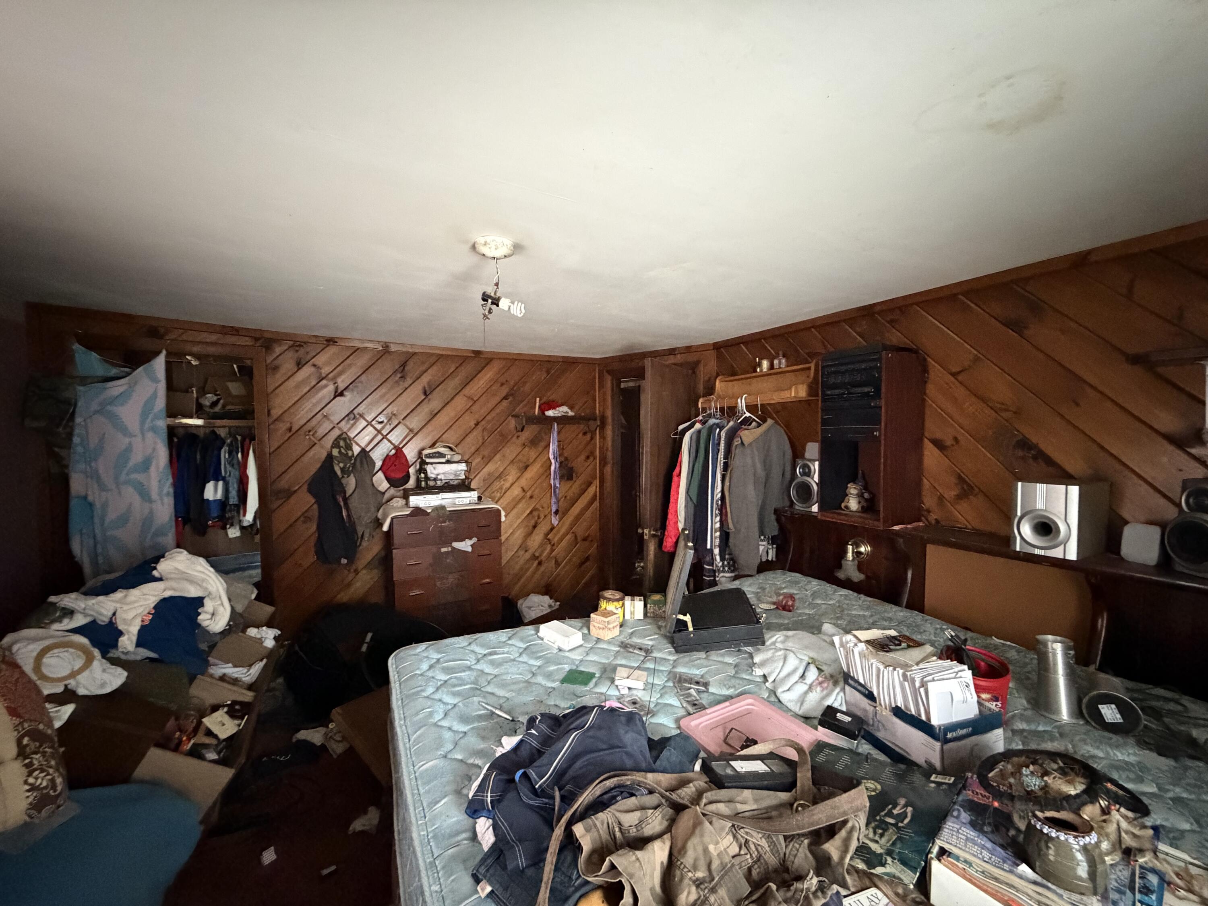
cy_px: 453
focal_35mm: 14
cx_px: 604
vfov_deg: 85.7
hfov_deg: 102.1
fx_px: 489
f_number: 2.2
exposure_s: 1/42
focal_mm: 2.22
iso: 1250
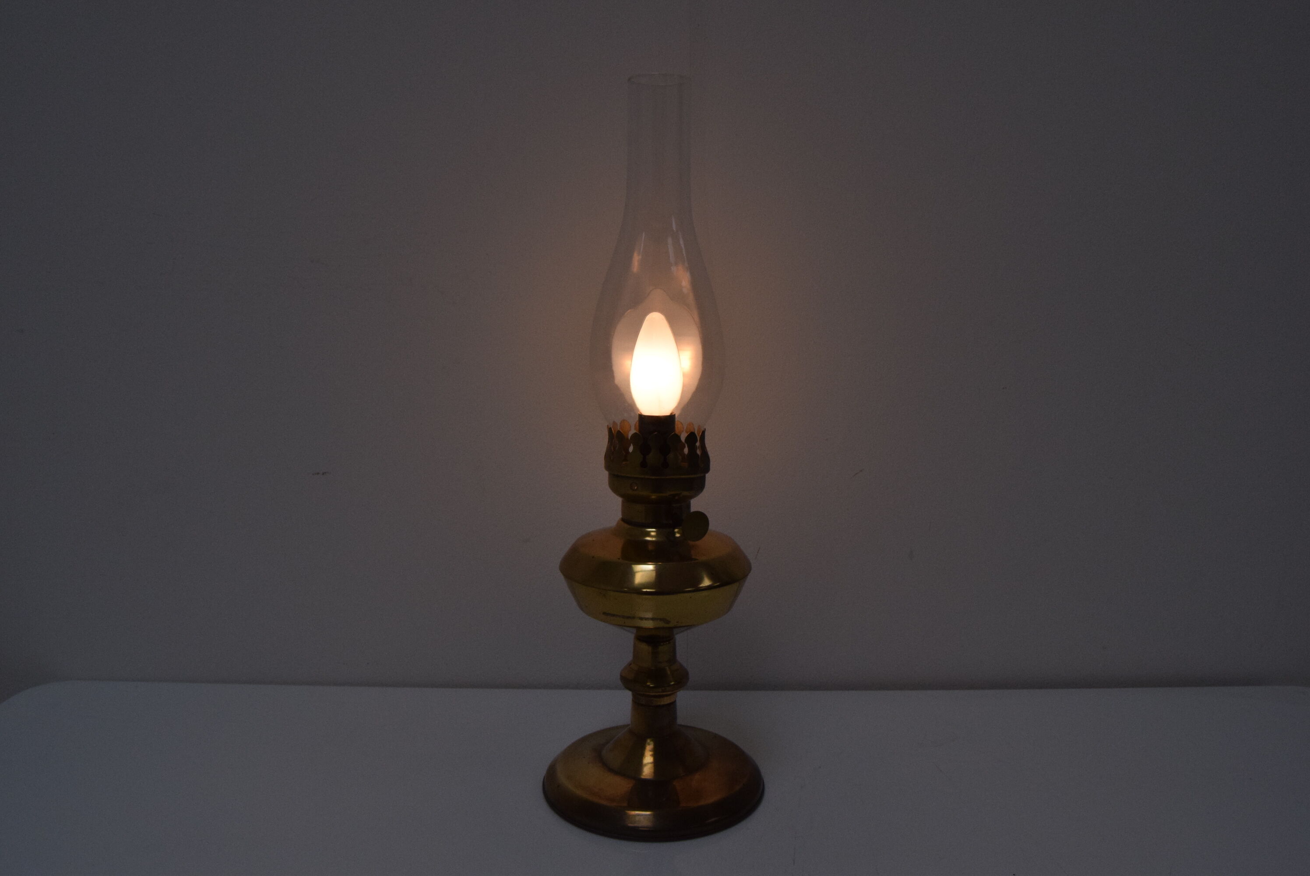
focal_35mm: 27
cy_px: 438
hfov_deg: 67.3
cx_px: 655
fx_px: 983
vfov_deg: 48.0
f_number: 10
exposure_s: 1/400
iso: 1600
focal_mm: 18
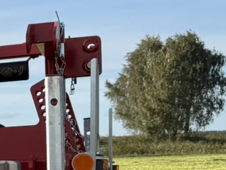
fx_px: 979
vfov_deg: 9.7
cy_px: 207
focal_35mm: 150
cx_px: -387
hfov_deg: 10.5
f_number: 1.78
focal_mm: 6.76
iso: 80
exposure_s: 1/2801
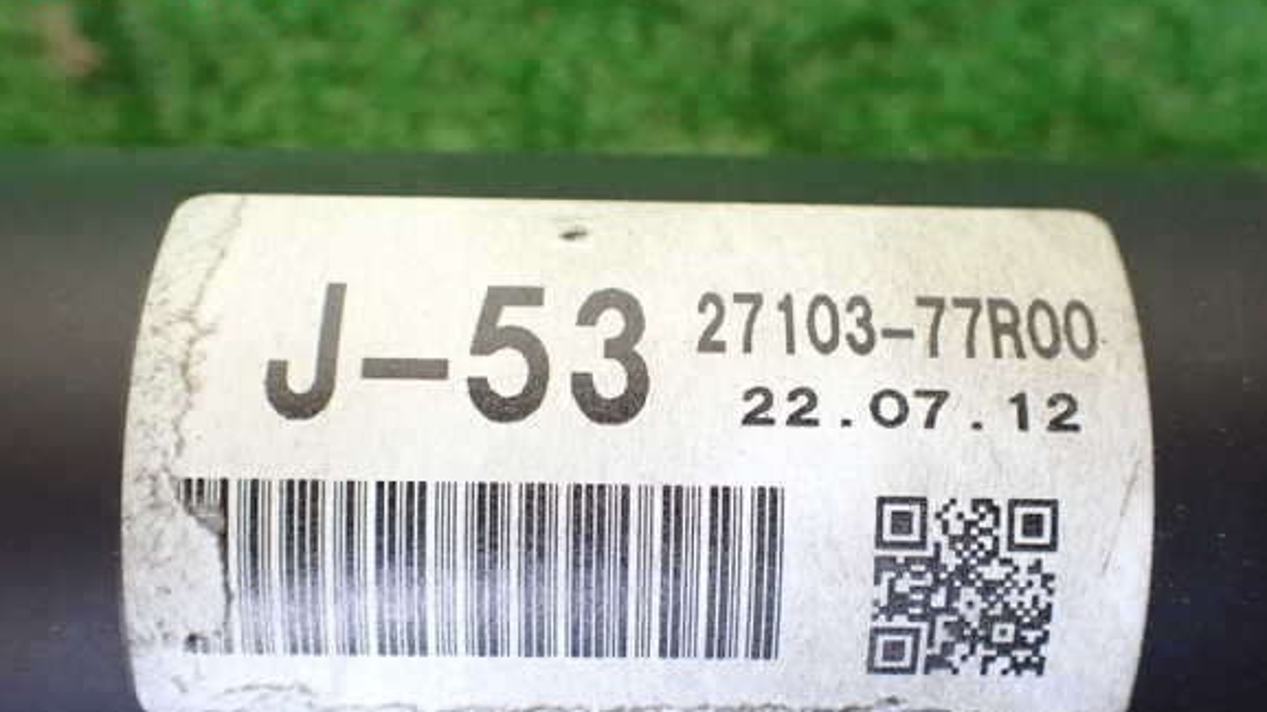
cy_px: 448
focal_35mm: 34
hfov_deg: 58.0
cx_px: 654
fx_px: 1142
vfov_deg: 34.4
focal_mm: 5.4
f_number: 2.3
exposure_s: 1/50
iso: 800
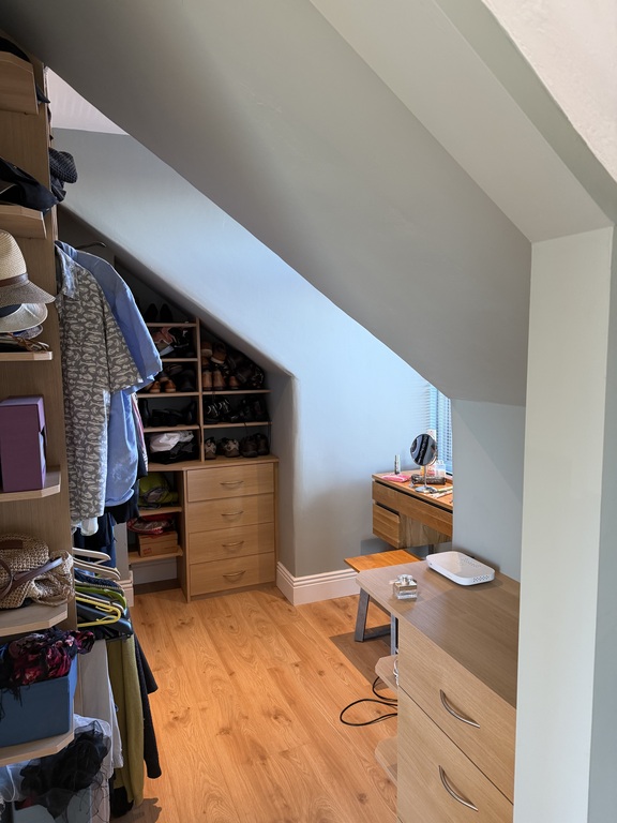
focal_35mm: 24
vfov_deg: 71.6
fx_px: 570
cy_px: 412
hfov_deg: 56.8
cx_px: 308
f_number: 1.78
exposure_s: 1/60
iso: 200
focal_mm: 6.76
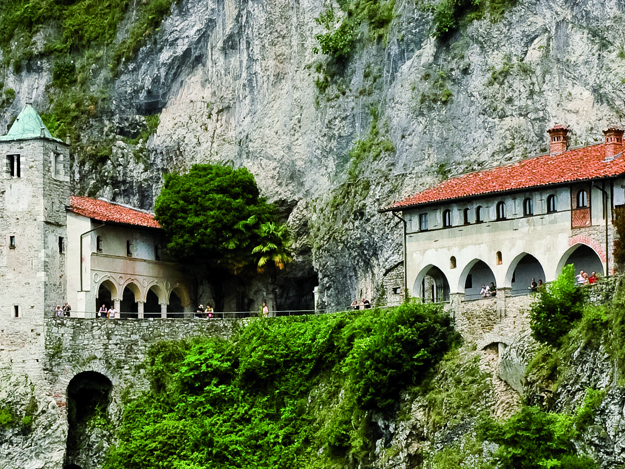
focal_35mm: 118
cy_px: 413
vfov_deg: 12.5
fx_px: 2131
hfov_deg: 16.7
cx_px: 268
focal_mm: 40
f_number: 9
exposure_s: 1/640
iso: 400
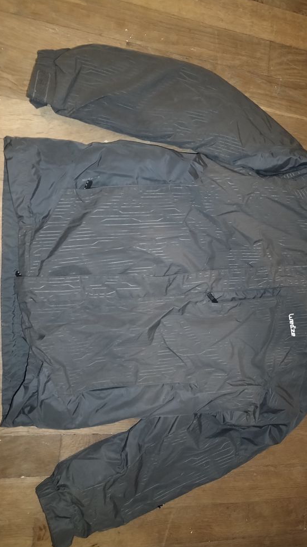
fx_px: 420
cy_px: 277
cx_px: 187
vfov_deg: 66.1
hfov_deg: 39.9
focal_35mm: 29
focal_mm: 4.75
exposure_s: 1/12.5
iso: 3164
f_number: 1.8
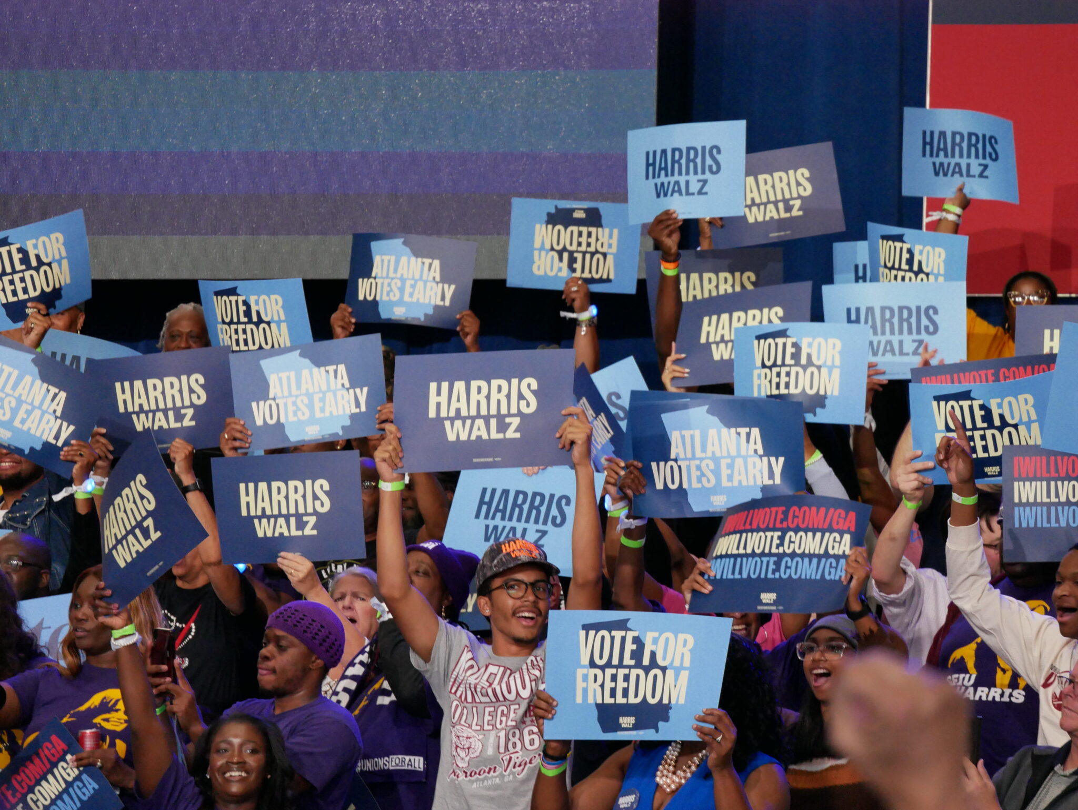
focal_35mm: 236
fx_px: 7353
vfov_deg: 6.3
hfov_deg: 8.4
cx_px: 539
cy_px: 405
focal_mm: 118
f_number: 5.6
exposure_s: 1/250
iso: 2000
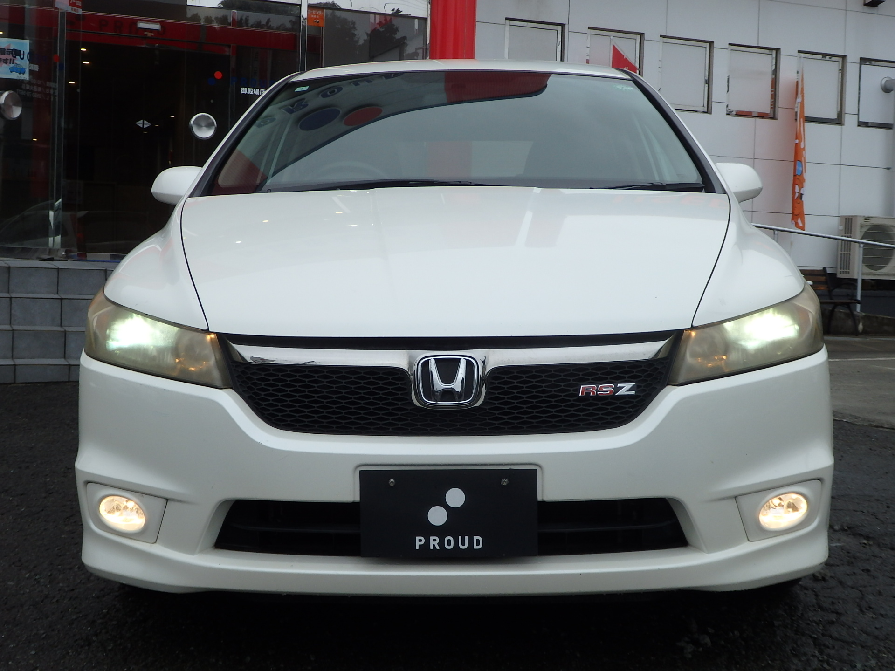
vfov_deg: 29.7
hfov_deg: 38.9
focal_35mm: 49
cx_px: 448
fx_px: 1267
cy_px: 336
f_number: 4
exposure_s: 1/800
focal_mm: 8.9
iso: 125
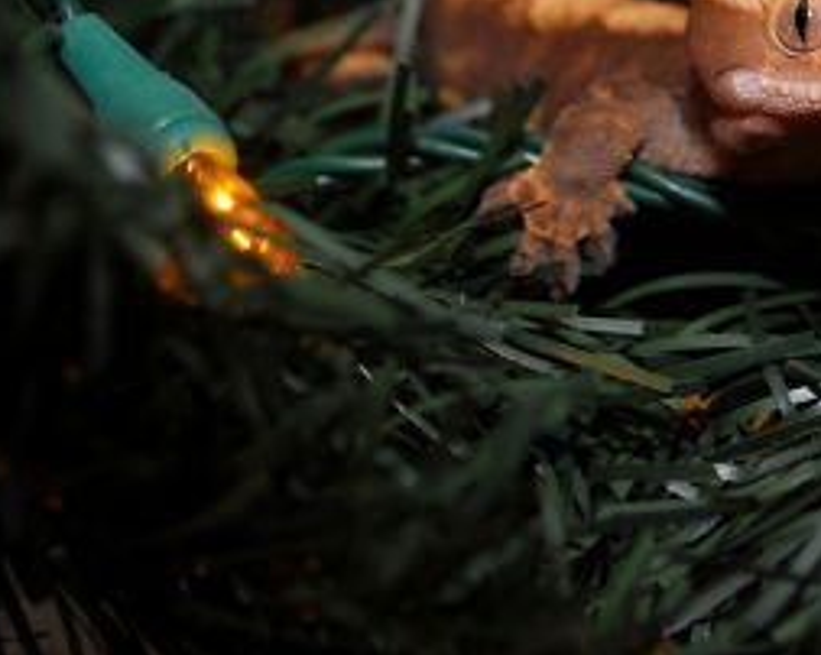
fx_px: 3278
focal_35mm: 135
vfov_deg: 11.4
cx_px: 784
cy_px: 79
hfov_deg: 14.1
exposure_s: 1/30
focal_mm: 40
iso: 200
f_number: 5.3
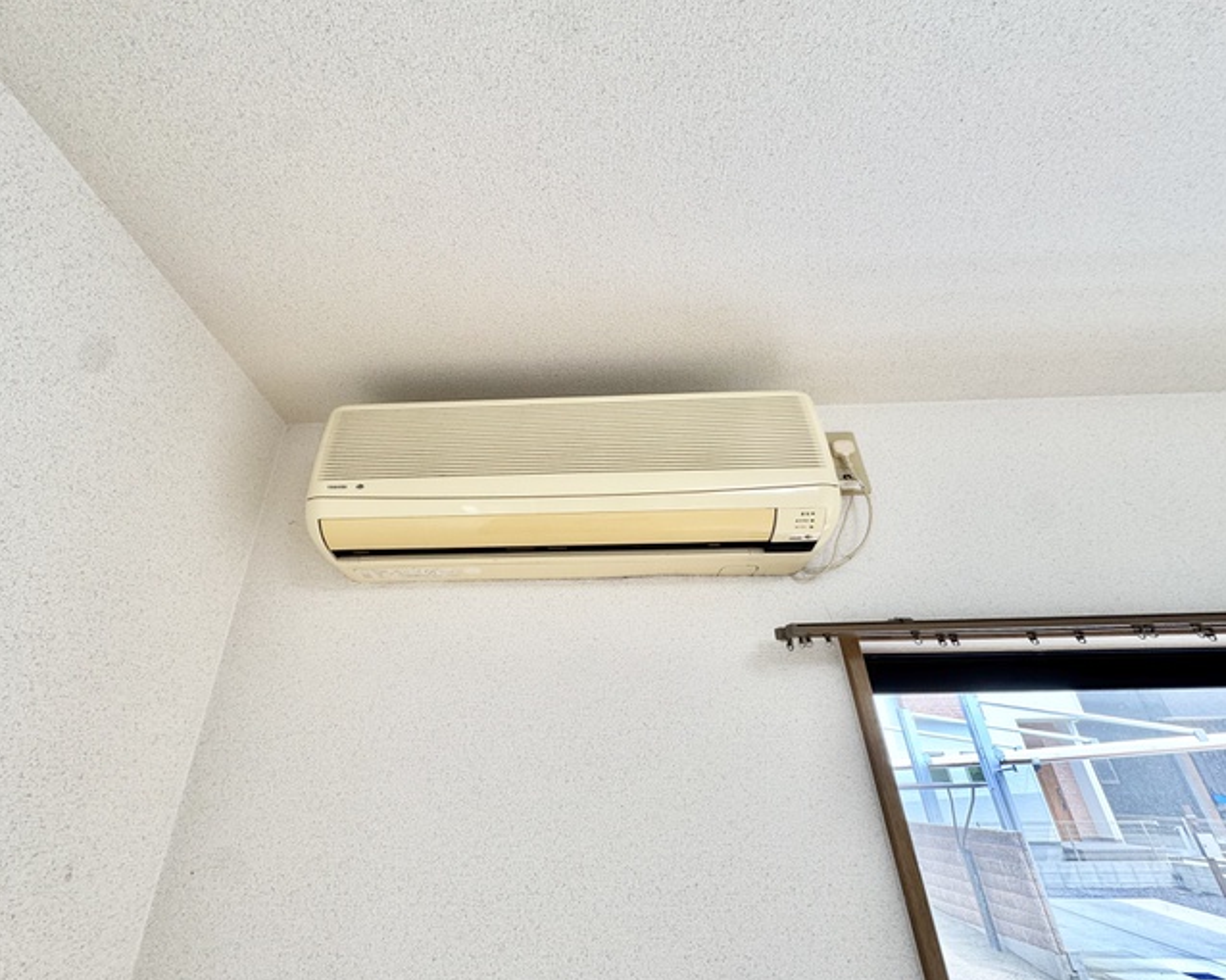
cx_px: 557
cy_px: 497
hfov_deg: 96.6
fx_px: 544
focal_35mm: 15
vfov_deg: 84.0
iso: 64
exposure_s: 1/99
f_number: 2.2
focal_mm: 2.22
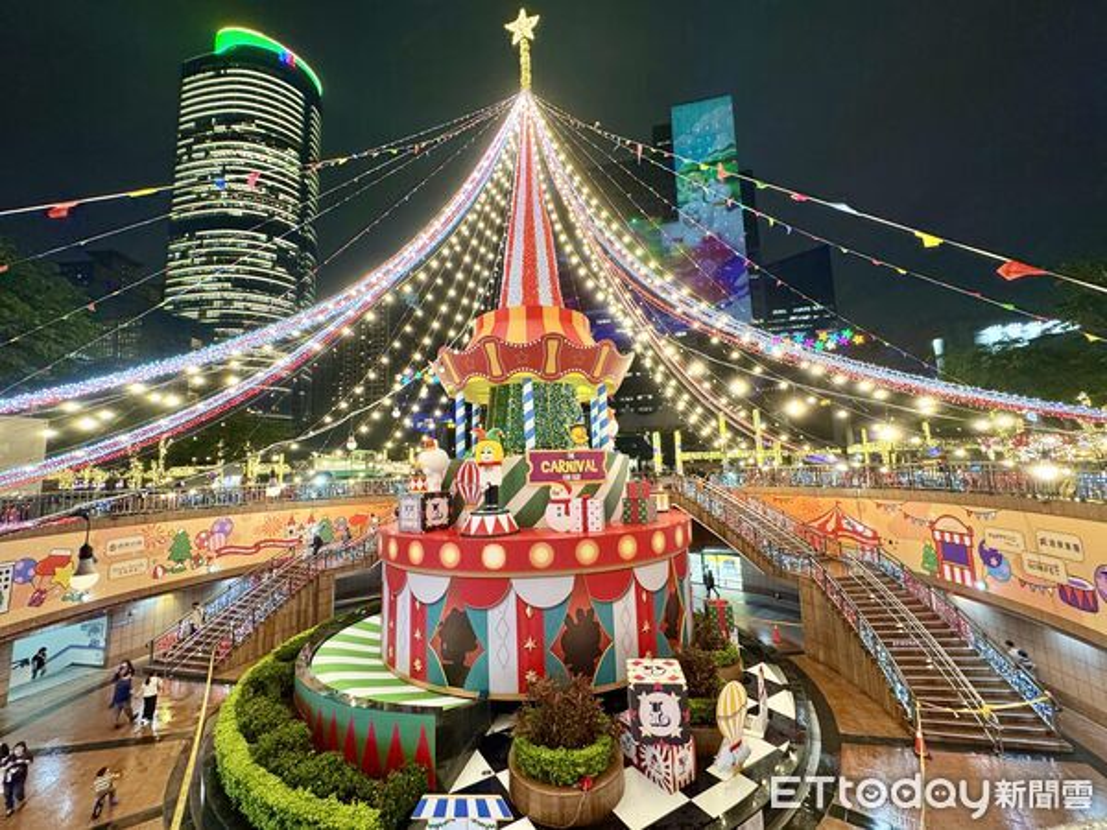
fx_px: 448
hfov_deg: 102.1
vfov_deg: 85.7
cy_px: 415
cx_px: 554
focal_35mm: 14
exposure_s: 1/60
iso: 250
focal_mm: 2.22
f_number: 2.2
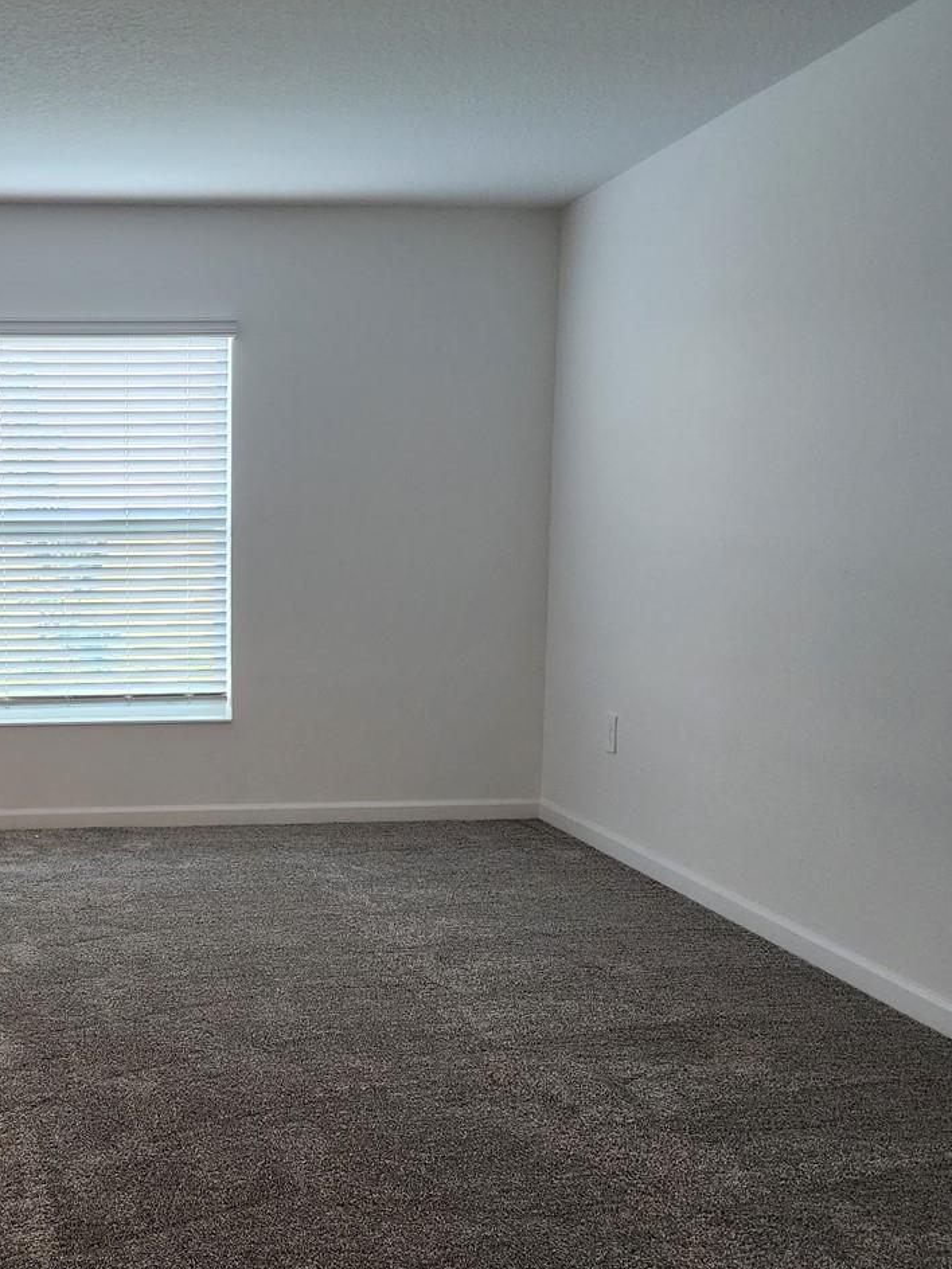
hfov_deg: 34.8
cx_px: 102
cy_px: 708
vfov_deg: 47.8
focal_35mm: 39
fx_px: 1430
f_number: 1.8
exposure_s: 1/120
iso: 640
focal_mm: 6.4
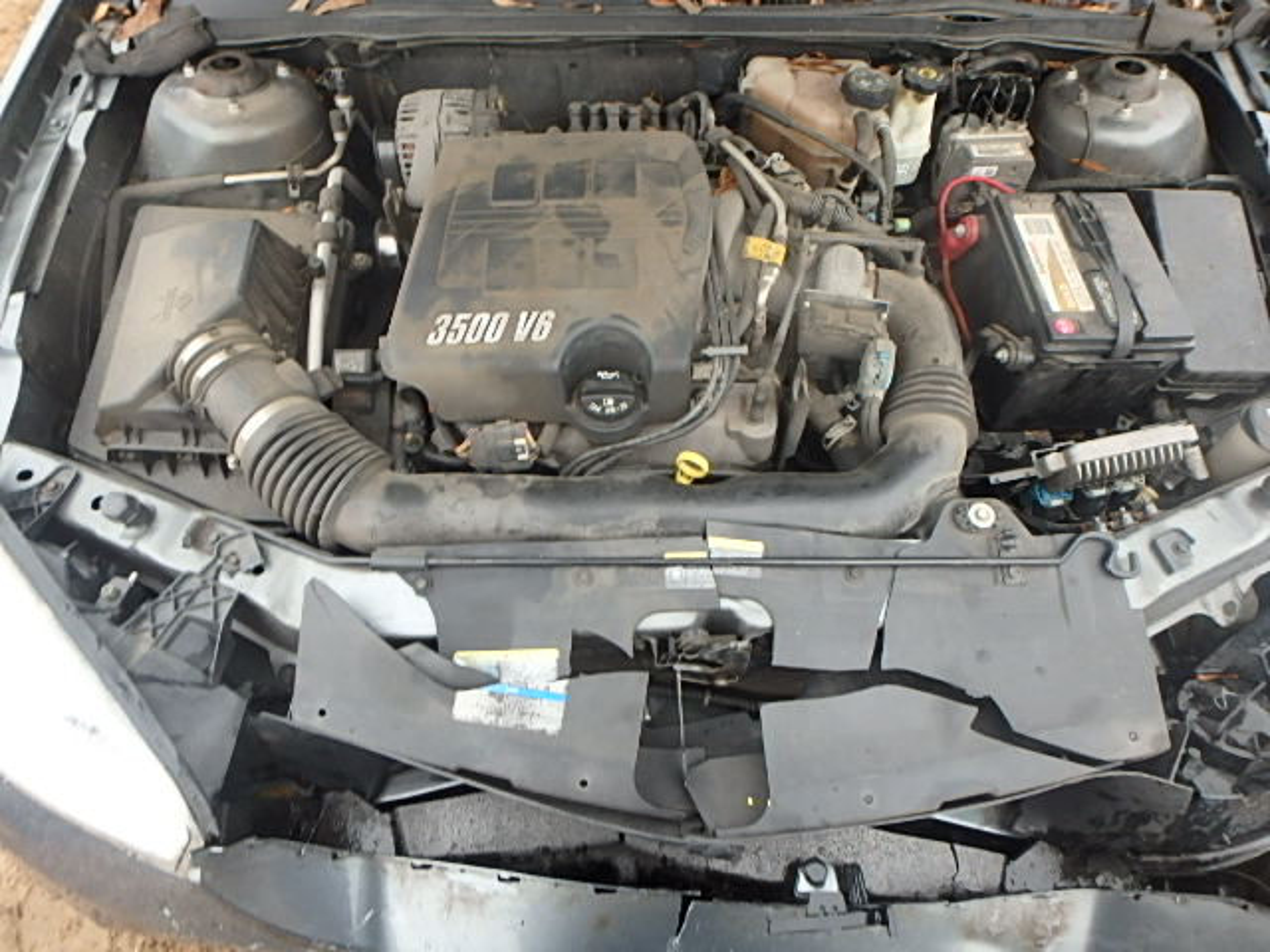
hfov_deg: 79.0
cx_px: 635
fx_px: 770
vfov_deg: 63.4
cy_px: 476
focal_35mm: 21
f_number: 3.5
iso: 200
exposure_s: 1/40
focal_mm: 3.7
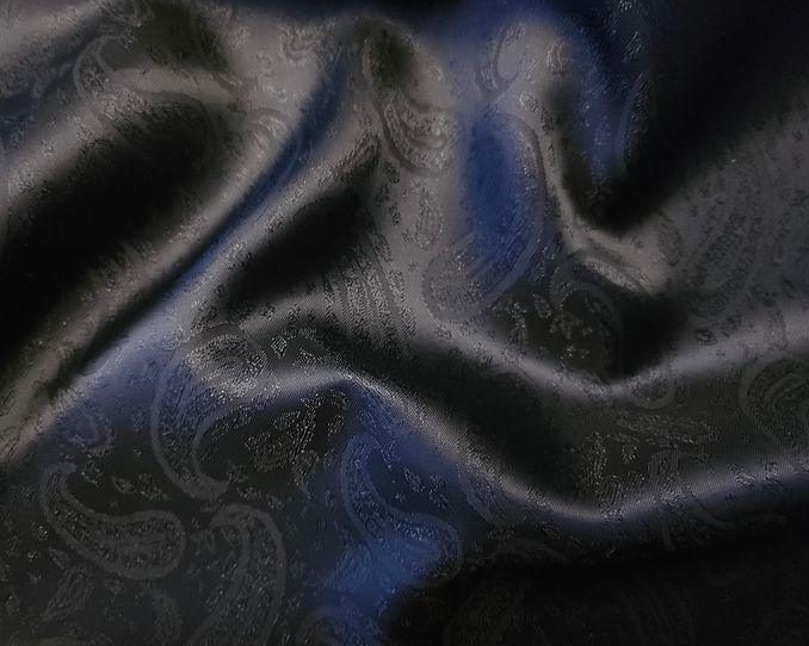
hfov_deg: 65.9
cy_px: 333
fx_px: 622
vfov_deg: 54.9
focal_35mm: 26
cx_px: 363
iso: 800
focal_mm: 5
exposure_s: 1/90
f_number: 1.8
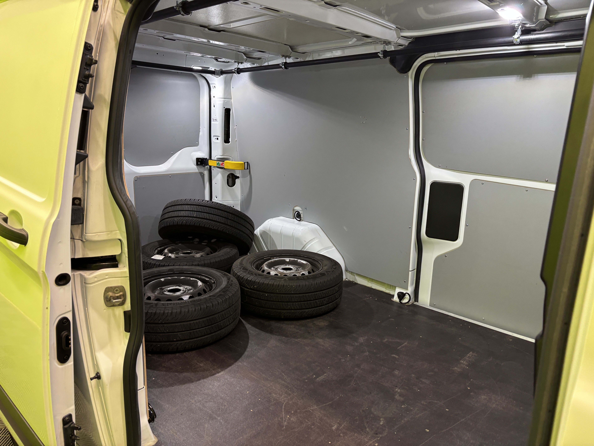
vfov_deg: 53.1
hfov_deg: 67.3
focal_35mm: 26
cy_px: 223
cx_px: 297
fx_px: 446
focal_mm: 5.96
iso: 160
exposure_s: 1/50
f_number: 1.6
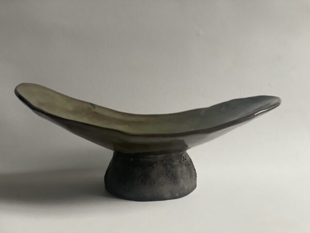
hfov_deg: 36.8
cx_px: 155
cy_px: 116
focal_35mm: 52
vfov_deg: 28.0
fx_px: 466
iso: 400
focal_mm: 6
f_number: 2
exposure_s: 1/40
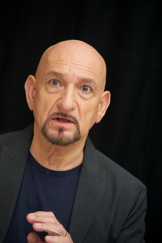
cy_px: 122
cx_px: 81
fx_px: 1352
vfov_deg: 10.3
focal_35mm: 200
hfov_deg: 6.9
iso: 800
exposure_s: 1/60
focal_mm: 200
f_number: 5.6
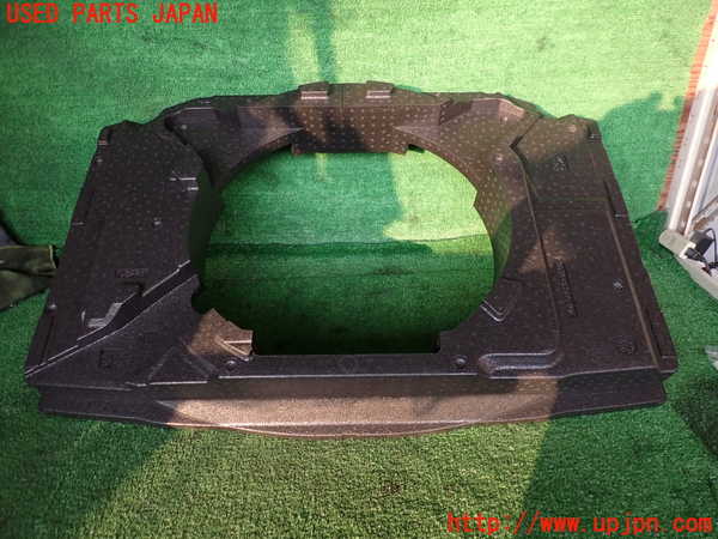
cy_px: 270
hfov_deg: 69.4
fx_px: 519
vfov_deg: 54.9
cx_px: 359
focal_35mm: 25
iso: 100
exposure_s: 1/100
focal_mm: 4.5
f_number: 2
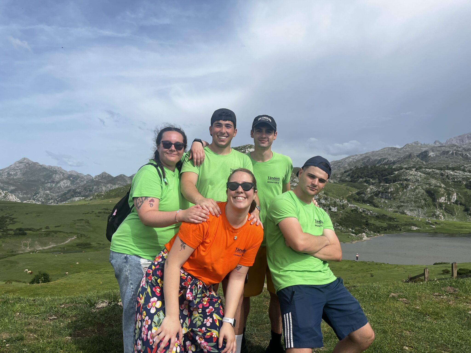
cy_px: 176
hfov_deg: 67.3
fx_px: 354
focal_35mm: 26
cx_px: 236
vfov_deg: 53.1
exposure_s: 1/4310
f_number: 1.6
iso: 50
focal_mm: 5.1
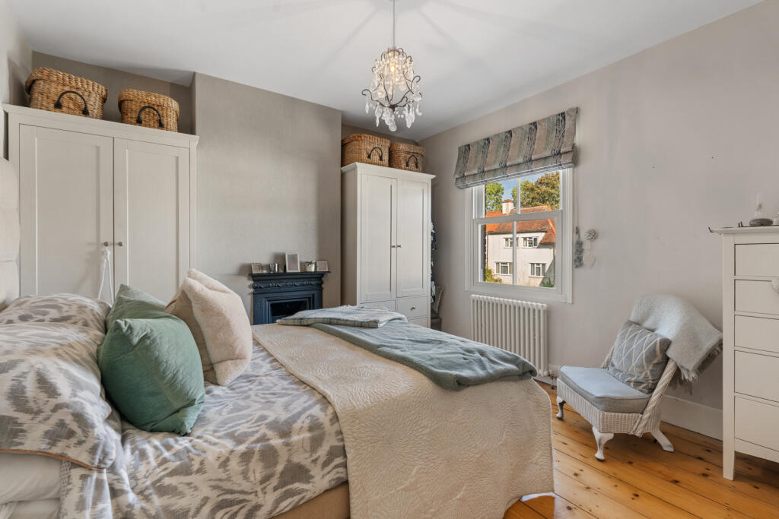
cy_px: 260
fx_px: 346
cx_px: 390
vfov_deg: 73.8
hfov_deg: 96.7
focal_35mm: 16
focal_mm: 16
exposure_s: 1/1.25
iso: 320
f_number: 8
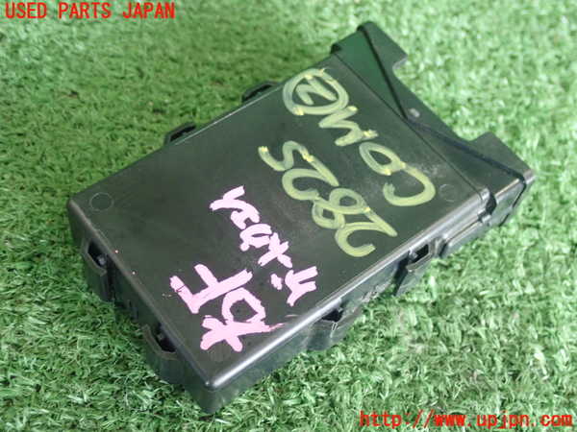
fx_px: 817
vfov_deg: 29.7
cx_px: 288
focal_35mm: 49
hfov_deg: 38.9
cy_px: 216
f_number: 3.2
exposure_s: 1/50
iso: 1000
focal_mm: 8.99
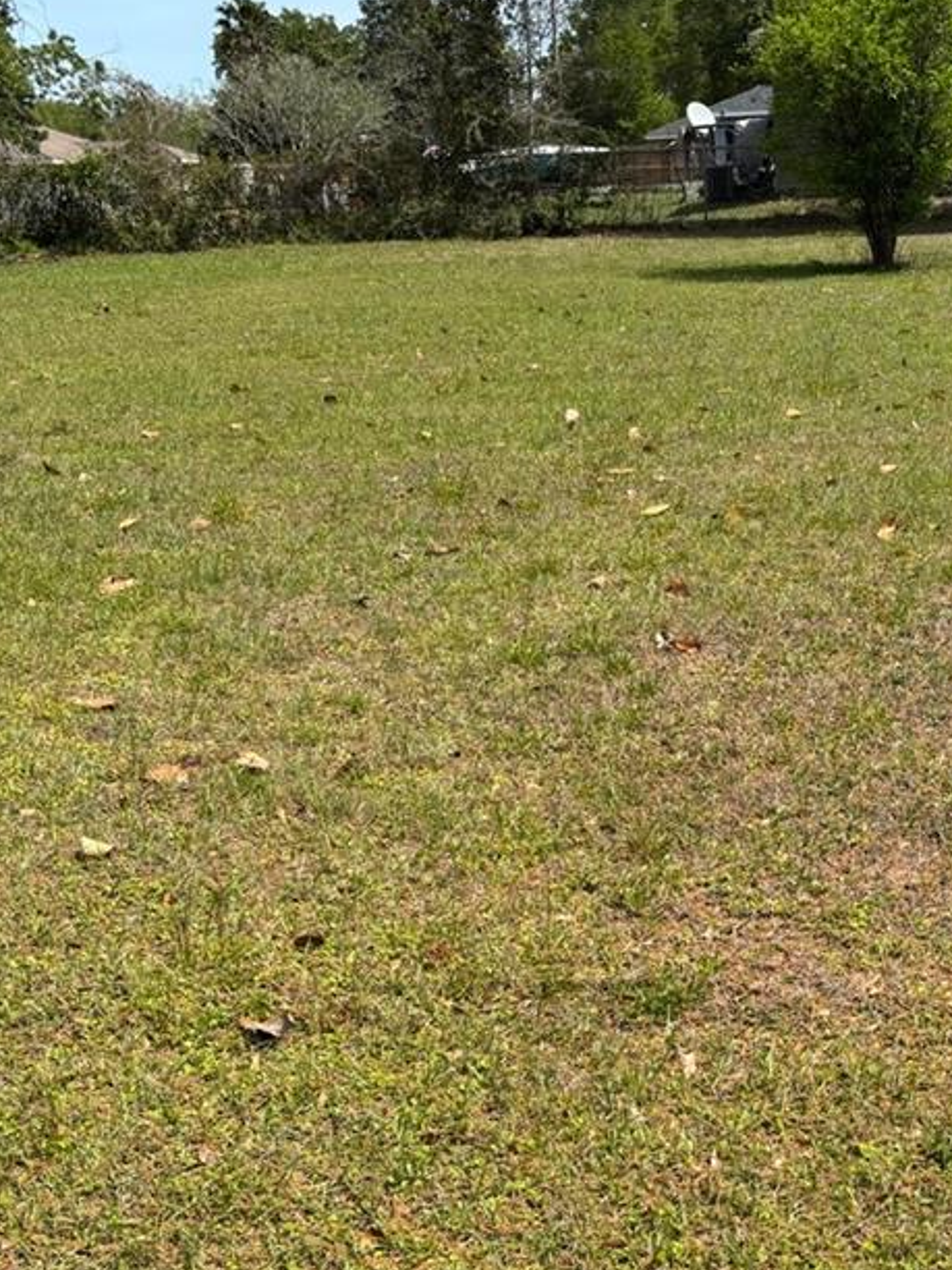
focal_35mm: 51
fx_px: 1870
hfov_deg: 28.1
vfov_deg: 37.0
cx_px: 720
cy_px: 867
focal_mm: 5.96
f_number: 1.6
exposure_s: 1/2513
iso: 50
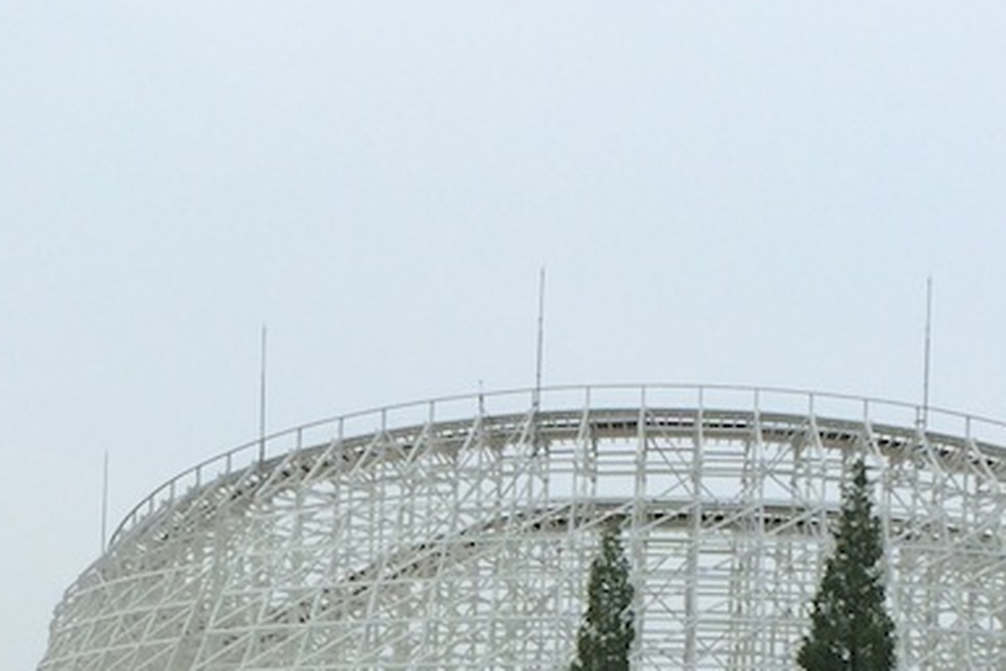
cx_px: 343
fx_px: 2906
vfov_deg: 12.4
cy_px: 1051
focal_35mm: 104
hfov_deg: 19.6
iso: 40
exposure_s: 1/1368
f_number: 2.2
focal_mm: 4.12
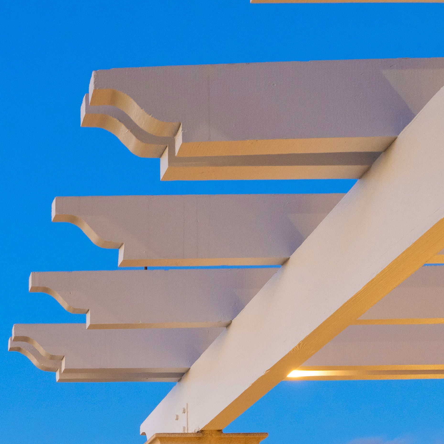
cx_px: -77
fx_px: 885
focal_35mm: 61
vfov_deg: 22.6
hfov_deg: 25.5
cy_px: 683
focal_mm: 14
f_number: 8
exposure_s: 1/1.25
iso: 320
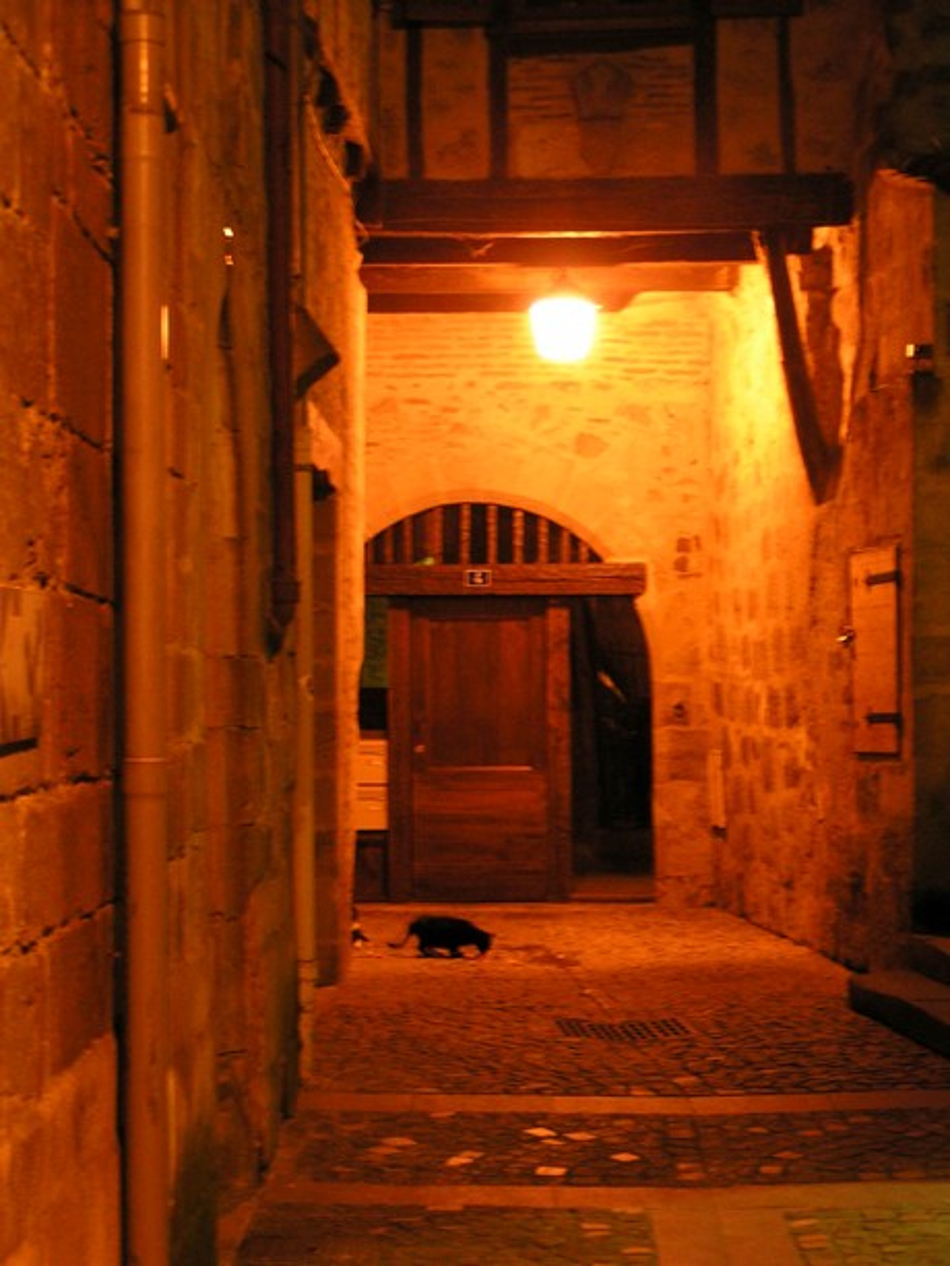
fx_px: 2743
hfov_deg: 19.6
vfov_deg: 26.0
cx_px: 475
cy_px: 633
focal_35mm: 75
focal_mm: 11.5
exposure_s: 1/2
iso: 200
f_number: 3.2
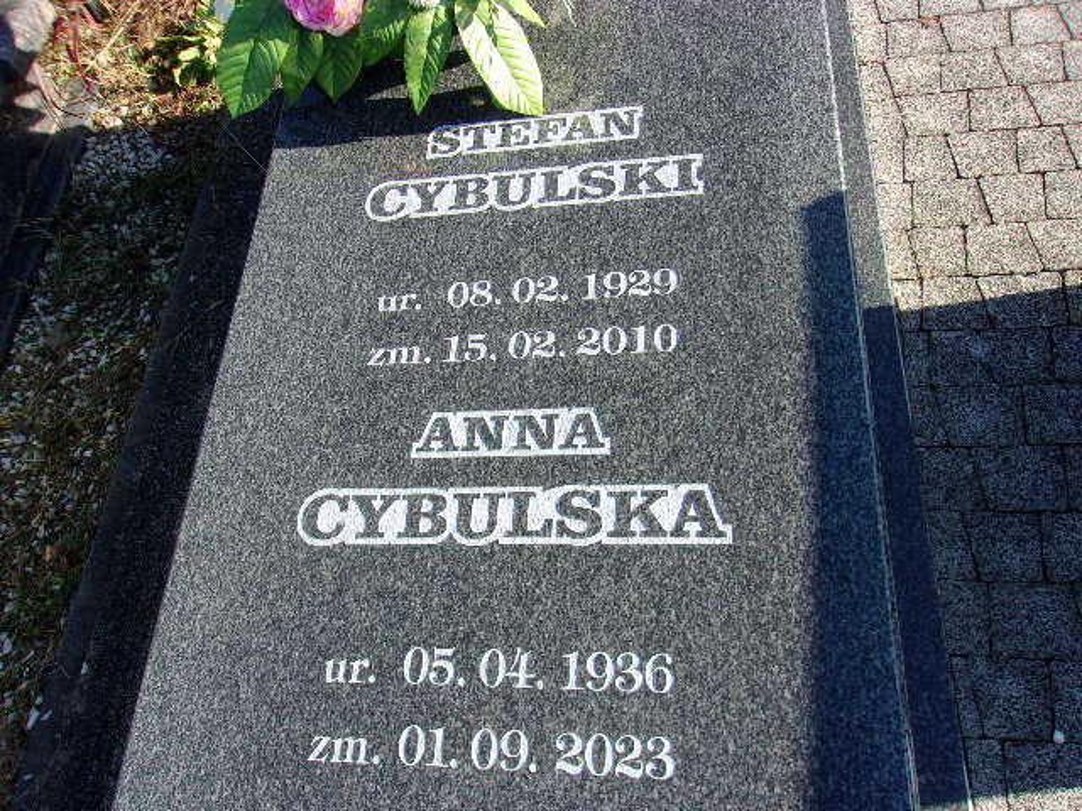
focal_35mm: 27
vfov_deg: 51.4
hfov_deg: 65.3
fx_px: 844
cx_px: 541
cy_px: 406
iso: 80
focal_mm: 4.9
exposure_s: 1/38
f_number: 10.4
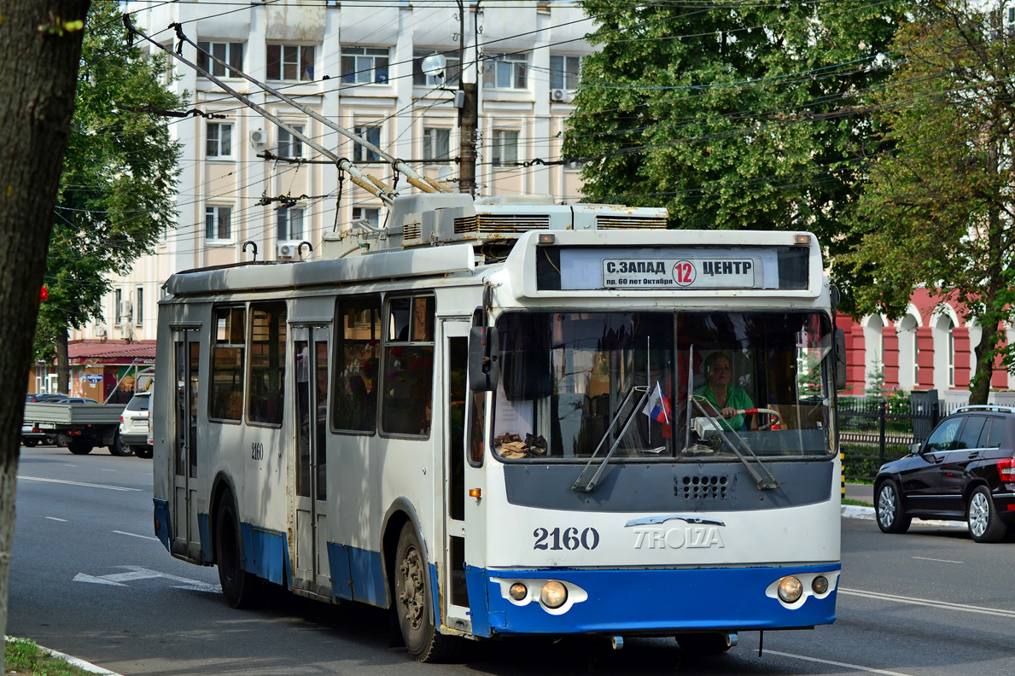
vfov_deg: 12.9
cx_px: 511
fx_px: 2988
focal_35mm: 106
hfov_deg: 19.3
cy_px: 337
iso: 200
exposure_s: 1/1000
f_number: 6.3
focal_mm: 70
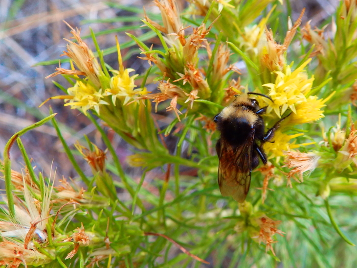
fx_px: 515
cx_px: 232
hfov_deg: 37.9
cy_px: 122
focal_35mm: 50
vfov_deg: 29.1
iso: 100
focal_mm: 5.7
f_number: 3.7
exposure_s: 1/30
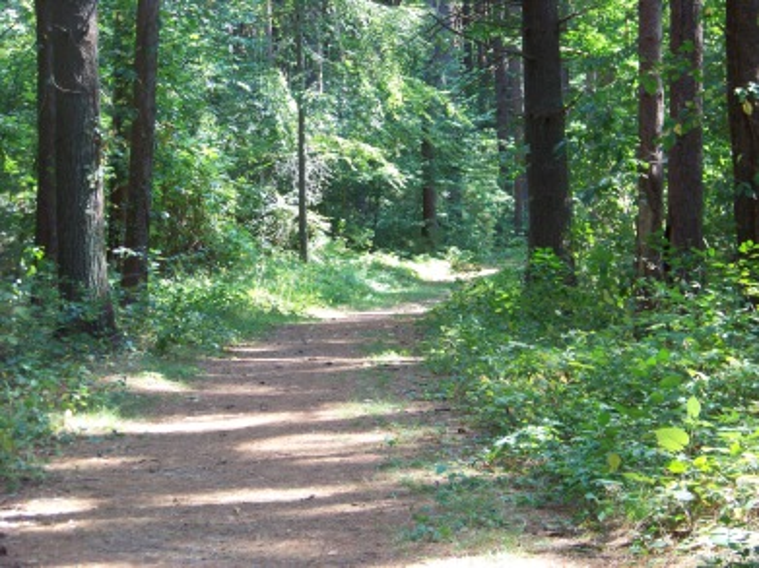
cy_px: 284
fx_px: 2323
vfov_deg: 14.0
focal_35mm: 106
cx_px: 380
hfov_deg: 18.6
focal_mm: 17.6
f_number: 3.2
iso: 104
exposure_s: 1/40
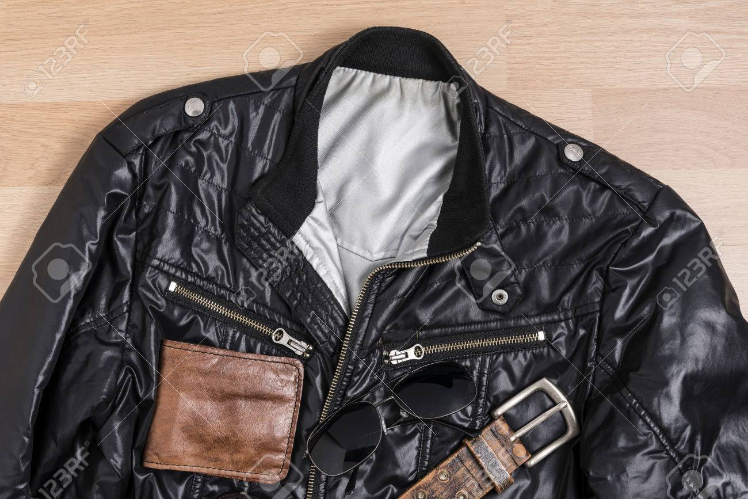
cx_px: 374
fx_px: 1205
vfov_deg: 23.4
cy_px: 250
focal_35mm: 58
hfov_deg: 34.5
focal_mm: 58
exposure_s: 1/100
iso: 100
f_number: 10
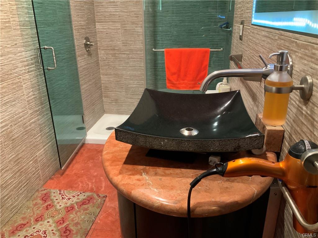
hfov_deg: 61.7
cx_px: 159
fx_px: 266
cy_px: 119
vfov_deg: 48.2
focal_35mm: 29
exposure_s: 1/57
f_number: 1.8
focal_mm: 3
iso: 250
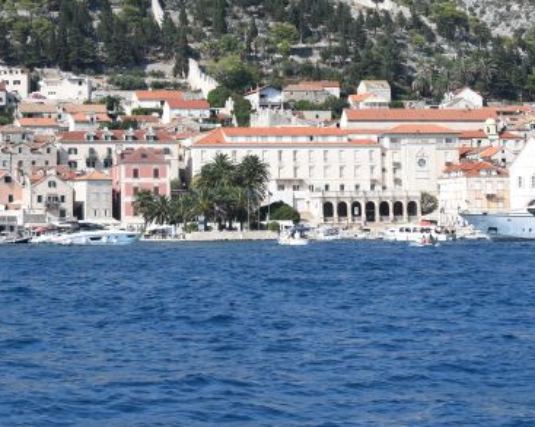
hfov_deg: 16.3
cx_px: 176
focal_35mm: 118
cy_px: -2
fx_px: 1867
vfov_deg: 12.9
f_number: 10
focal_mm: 30
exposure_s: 1/400
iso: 200
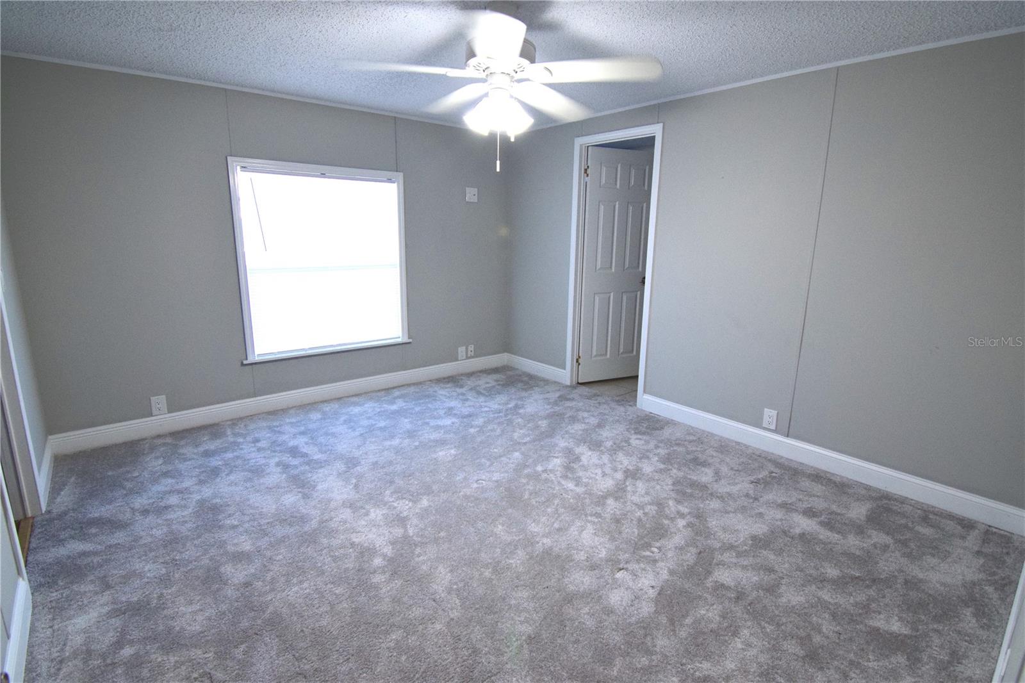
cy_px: 342
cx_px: 512
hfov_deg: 95.0
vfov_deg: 72.0
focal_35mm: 16
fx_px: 470
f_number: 8
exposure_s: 1/60
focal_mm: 11
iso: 1400
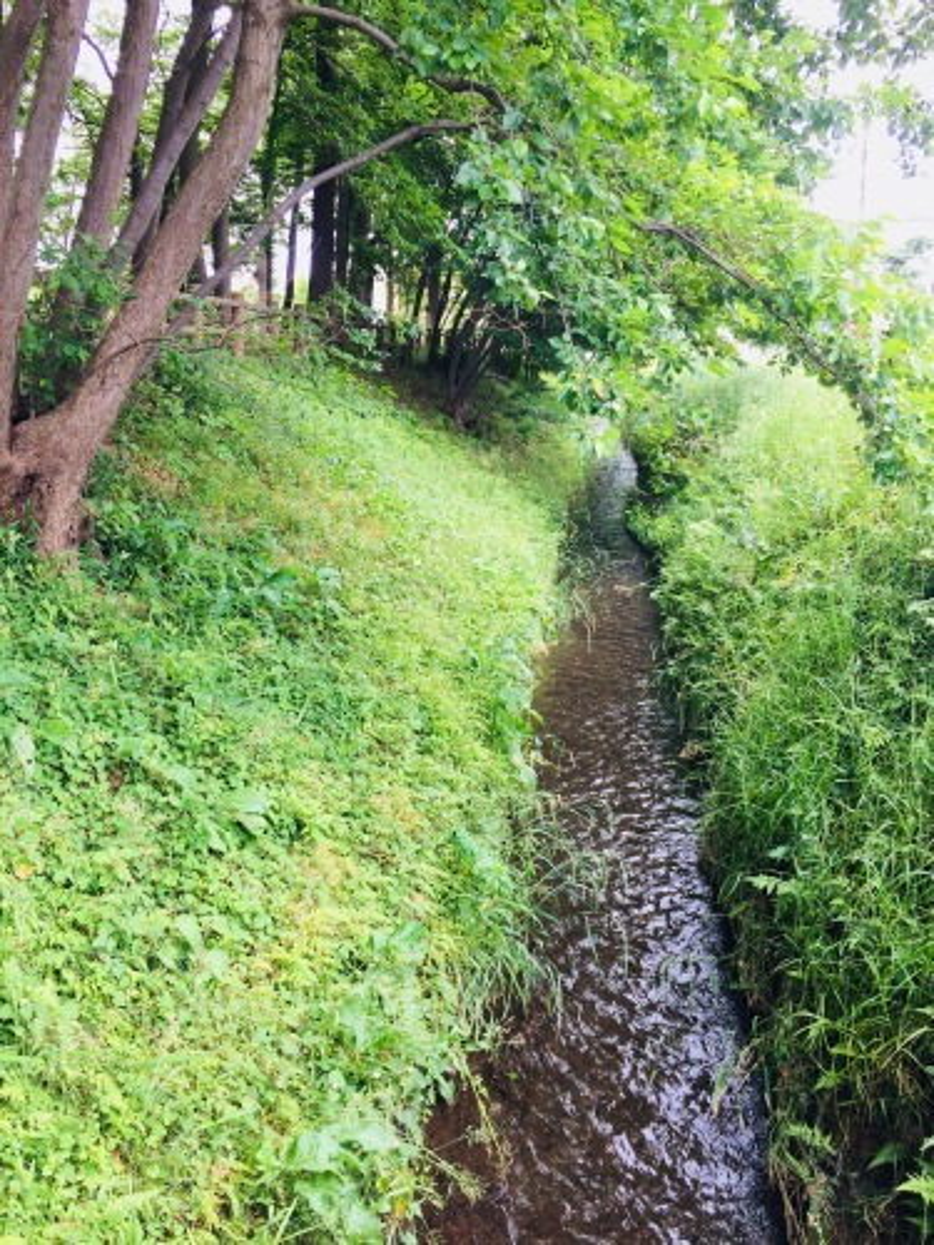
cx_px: 467
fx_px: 1043
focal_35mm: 29
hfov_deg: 48.2
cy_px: 622
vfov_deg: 61.7
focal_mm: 4.15
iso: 50
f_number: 2.2
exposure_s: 1/120
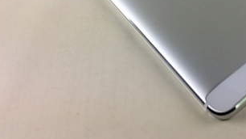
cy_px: -36
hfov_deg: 32.9
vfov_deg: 18.2
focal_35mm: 62
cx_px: 195
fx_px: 404
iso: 32
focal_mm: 4.15
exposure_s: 1/202
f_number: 2.2
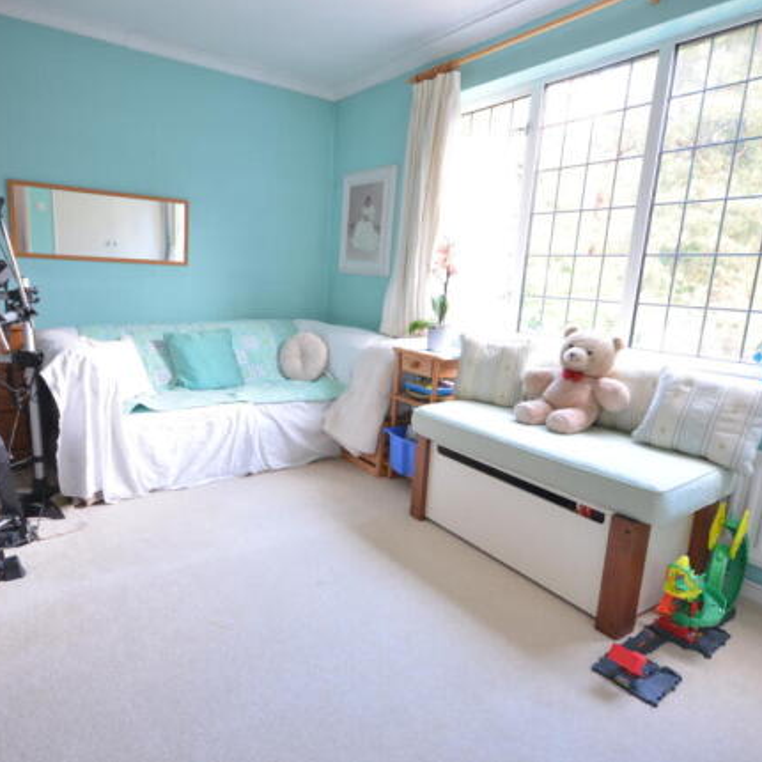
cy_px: 379
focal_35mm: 22
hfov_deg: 68.6
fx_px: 556
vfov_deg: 68.8
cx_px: 333
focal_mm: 11.5
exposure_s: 1/13
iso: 500
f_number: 4.2
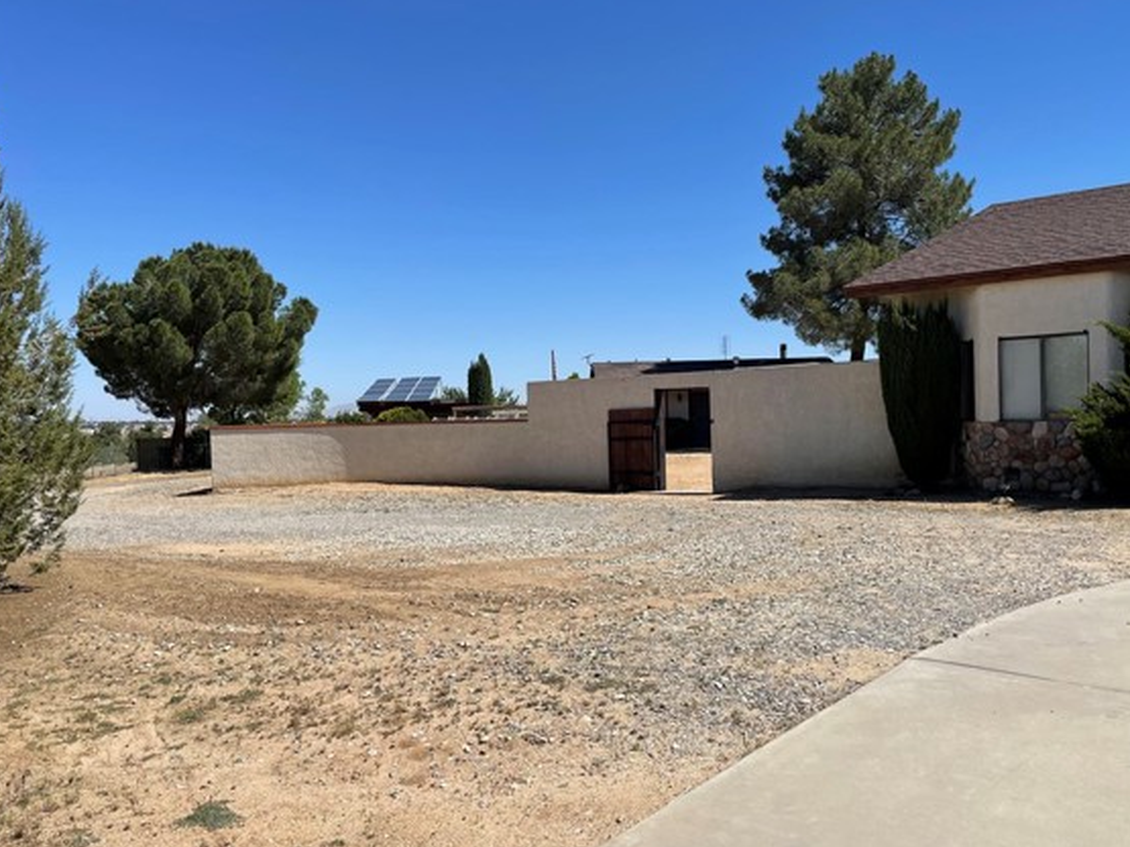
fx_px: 979
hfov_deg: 59.8
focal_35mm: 30
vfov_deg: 46.8
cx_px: 627
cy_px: 430
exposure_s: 1/5051
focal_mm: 4.2
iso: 32
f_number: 1.6
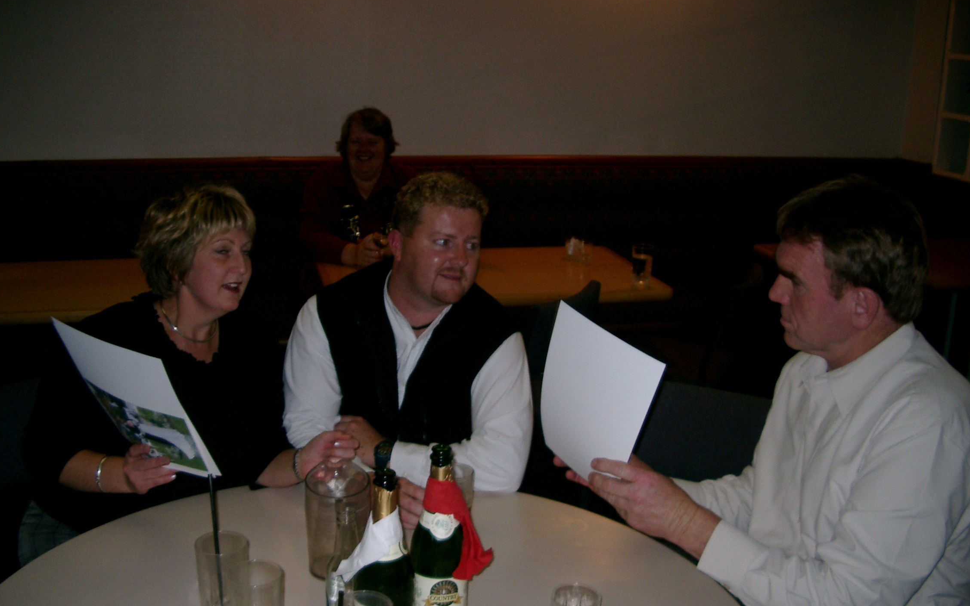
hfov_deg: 49.3
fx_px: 1057
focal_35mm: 40
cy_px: 321
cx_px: 485
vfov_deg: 32.0
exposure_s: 1/60
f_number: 2.6
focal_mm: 7.6
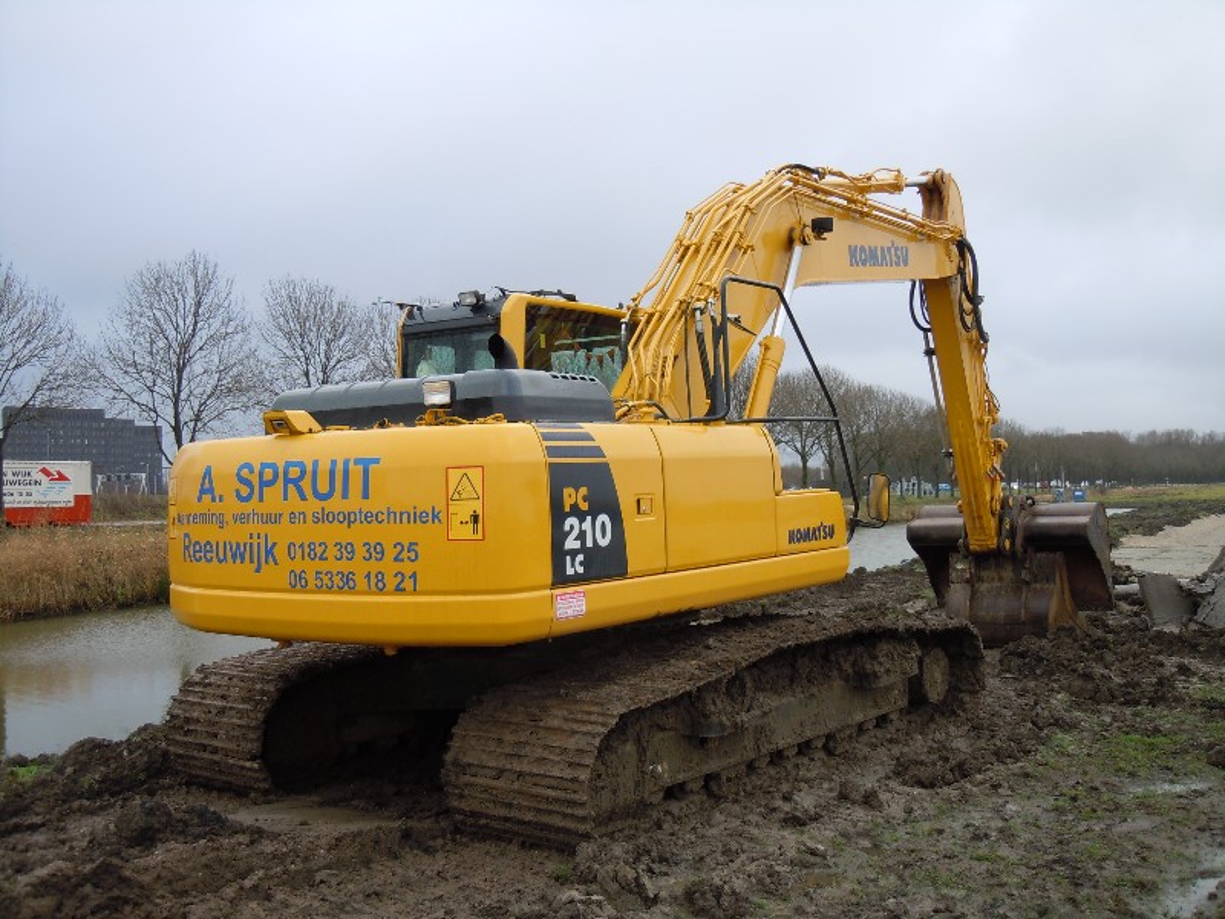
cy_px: 460
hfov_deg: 47.9
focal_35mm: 39
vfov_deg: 36.8
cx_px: 612
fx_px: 1380
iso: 100
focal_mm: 7.1
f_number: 3.7
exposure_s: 1/160
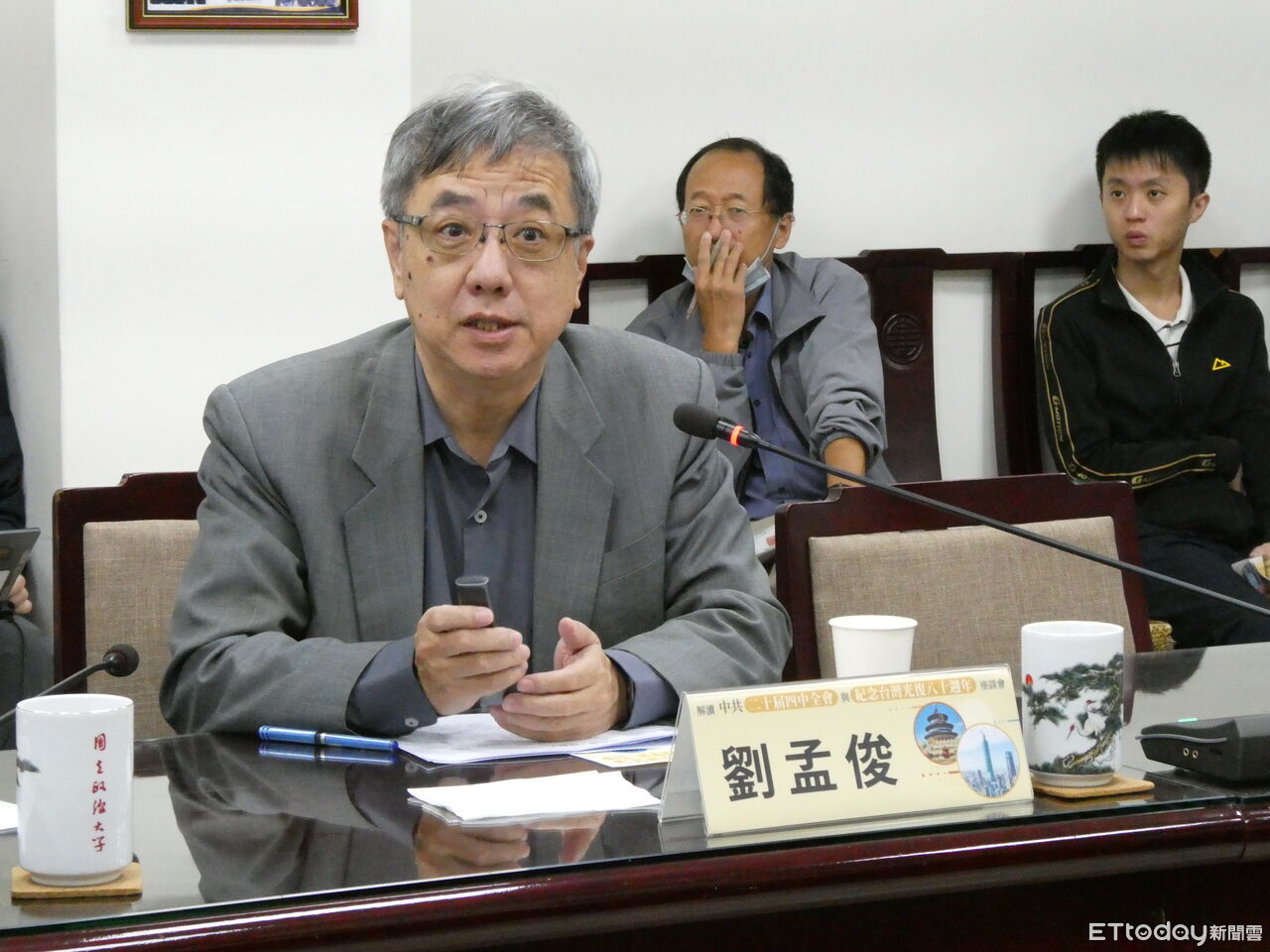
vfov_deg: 14.0
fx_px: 3889
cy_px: 476
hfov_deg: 18.5
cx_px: 635
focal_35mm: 106
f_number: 5.1
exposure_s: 1/80
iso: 1600
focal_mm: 19
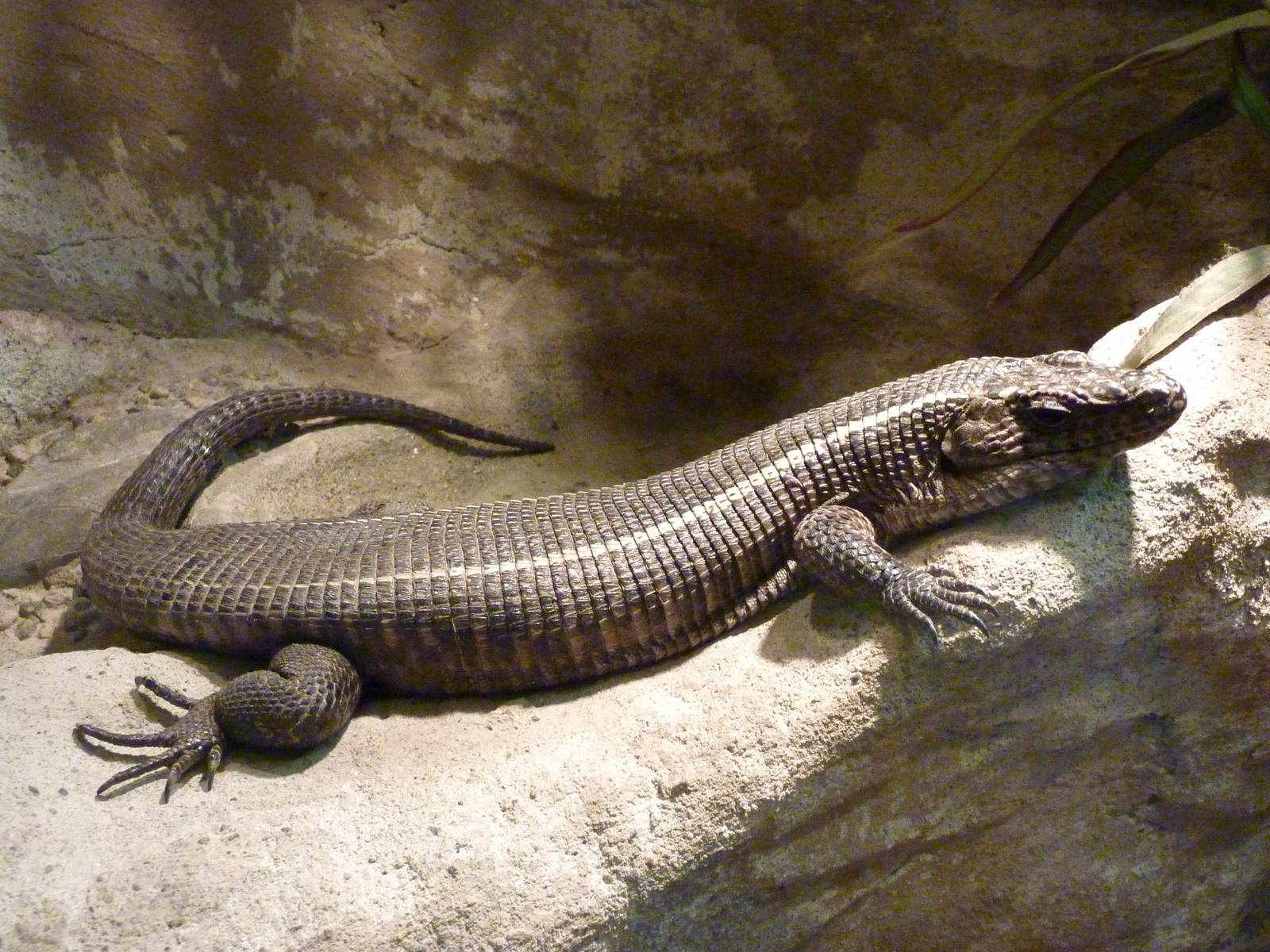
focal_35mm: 32
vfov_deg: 44.2
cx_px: 635
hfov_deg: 56.8
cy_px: 476
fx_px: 1174
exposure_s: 1/20
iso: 800
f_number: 3.5
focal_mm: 5.3
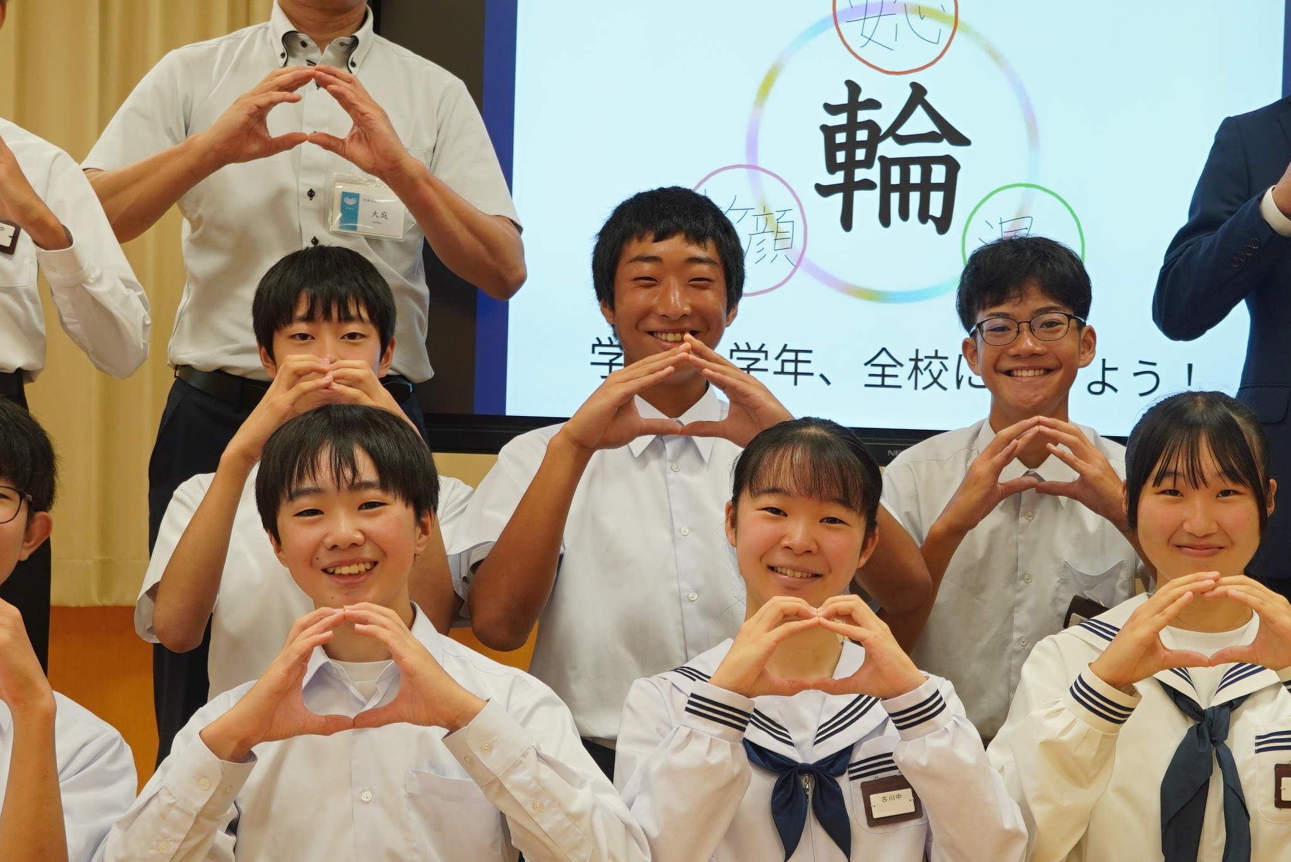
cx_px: 852
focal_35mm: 74
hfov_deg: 27.2
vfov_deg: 18.4
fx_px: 2655
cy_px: 510
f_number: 4
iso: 200
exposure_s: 1/40
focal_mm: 24
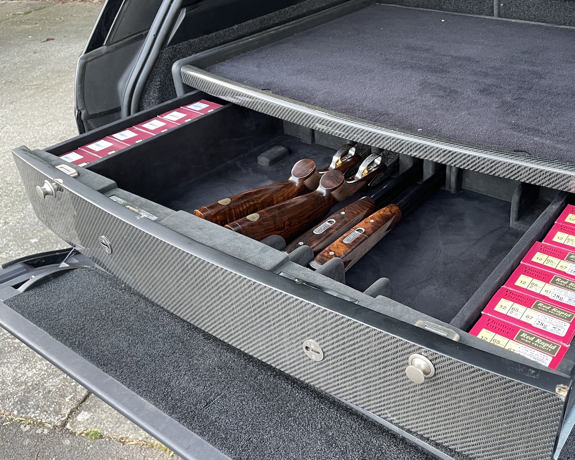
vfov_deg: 43.3
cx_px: 367
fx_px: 579
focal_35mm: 34
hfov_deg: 52.2
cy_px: 231
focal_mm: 4.2
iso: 125
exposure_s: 1/84
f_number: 1.6
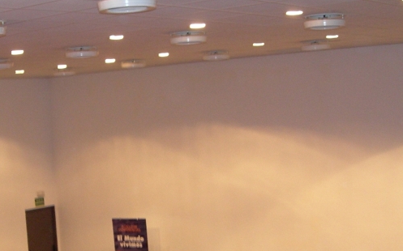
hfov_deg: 28.0
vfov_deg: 17.6
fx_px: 801
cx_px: 131
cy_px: 221
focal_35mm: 73
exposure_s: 1/12.4
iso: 200
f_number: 2.8
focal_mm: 7.8
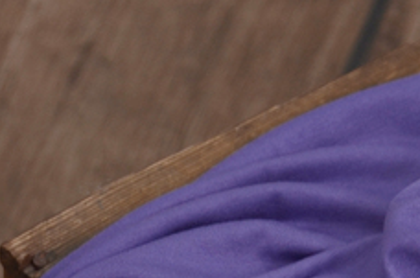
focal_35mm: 411
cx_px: 540
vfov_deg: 3.3
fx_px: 4785
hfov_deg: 5.0
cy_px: 651
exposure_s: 1/100
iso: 200
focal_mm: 52
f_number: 4
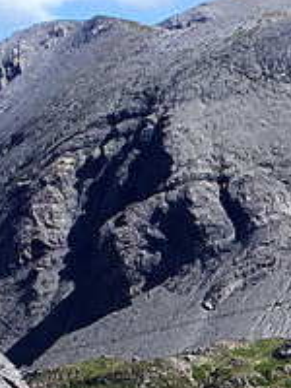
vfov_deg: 9.1
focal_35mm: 187
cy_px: 1030
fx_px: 2096
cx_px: 875
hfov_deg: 7.1
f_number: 2.4
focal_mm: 4.32
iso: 50
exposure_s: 1/1316
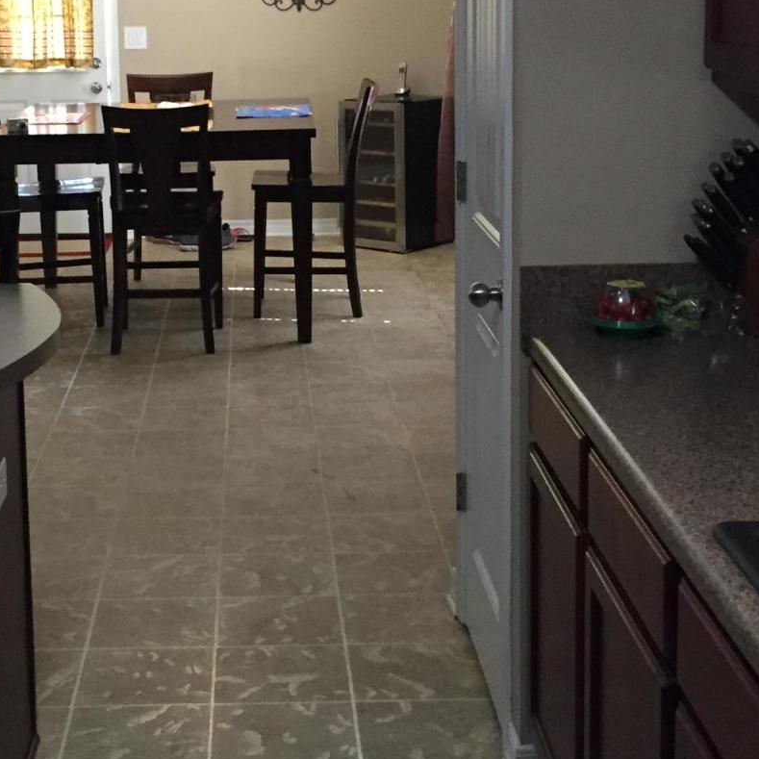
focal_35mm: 65
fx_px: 1612
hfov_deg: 26.3
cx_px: 220
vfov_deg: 26.1
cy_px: 188
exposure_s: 1/30
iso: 200
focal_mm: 4.15
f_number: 2.2
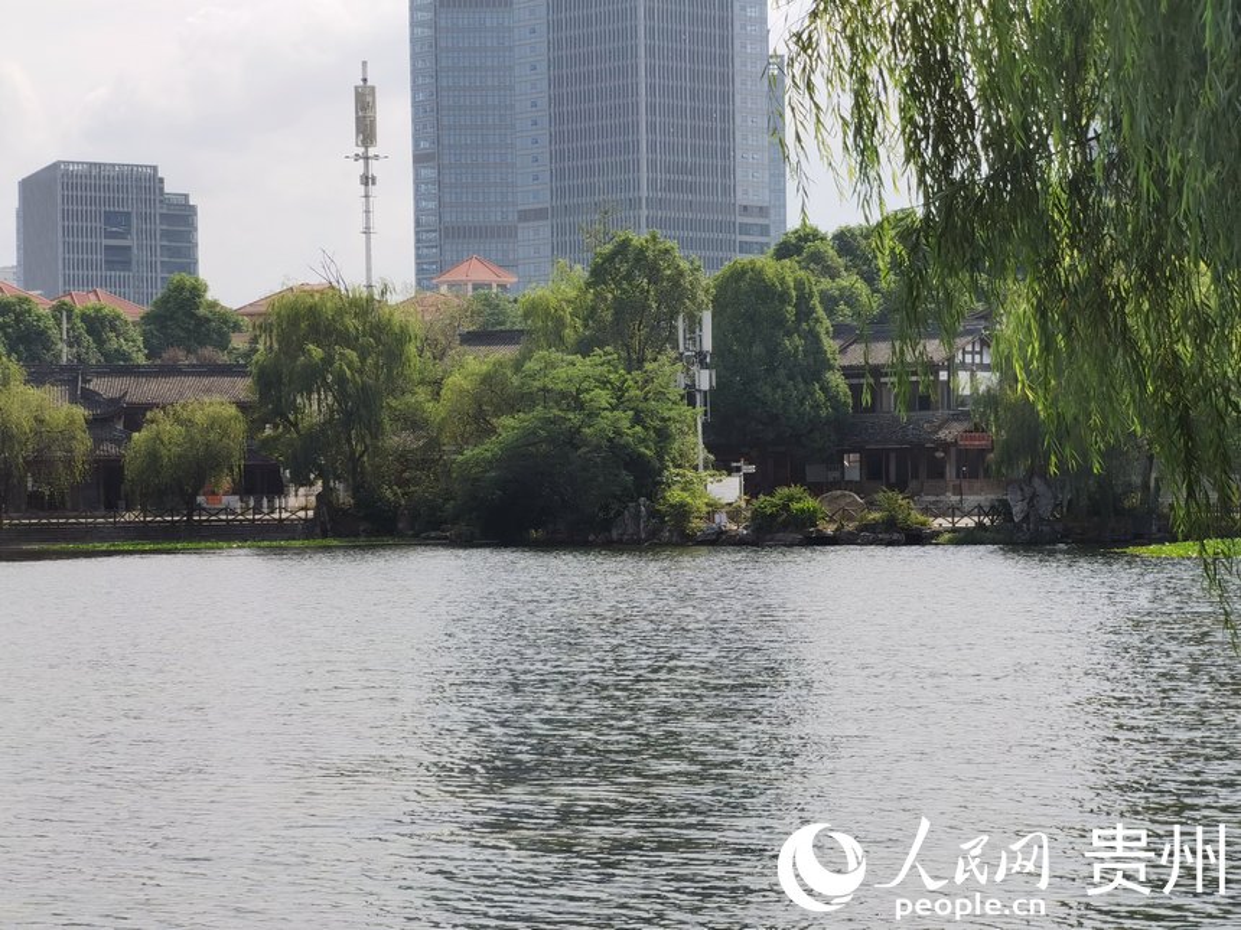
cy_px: 465
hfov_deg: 20.9
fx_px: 3370
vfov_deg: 15.7
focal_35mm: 94
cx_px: 620
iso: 50
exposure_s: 1/1718
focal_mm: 7.48
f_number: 2.4
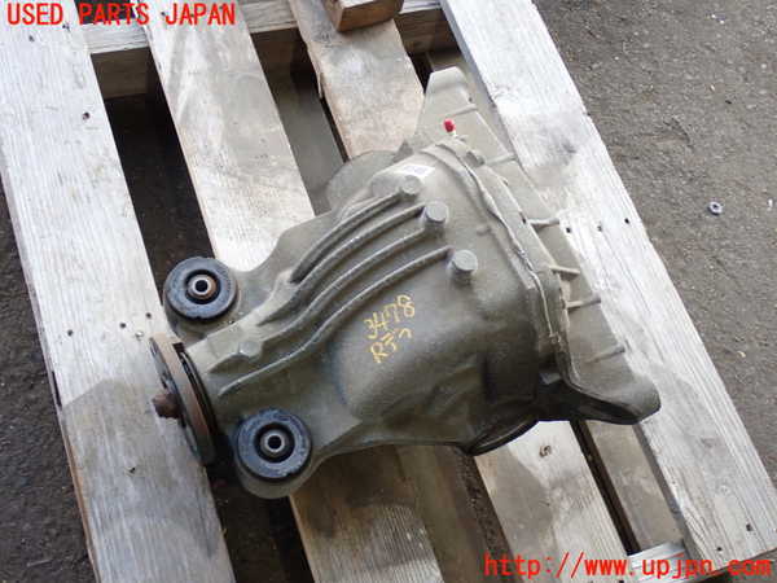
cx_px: 388
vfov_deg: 30.9
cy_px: 292
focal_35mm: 47
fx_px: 1055
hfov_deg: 40.4
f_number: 3.1
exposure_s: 1/60
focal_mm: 8.4
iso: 200
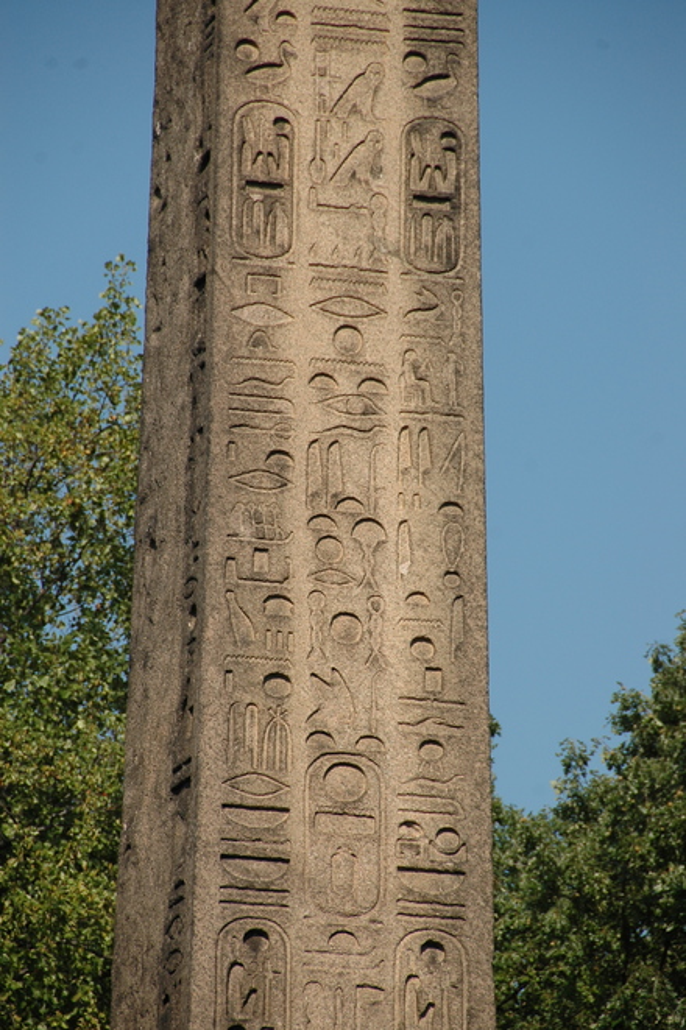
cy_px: 515
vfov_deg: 6.9
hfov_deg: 4.6
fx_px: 8583
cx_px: 343
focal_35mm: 300
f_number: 7.1
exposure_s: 1/800
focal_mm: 200
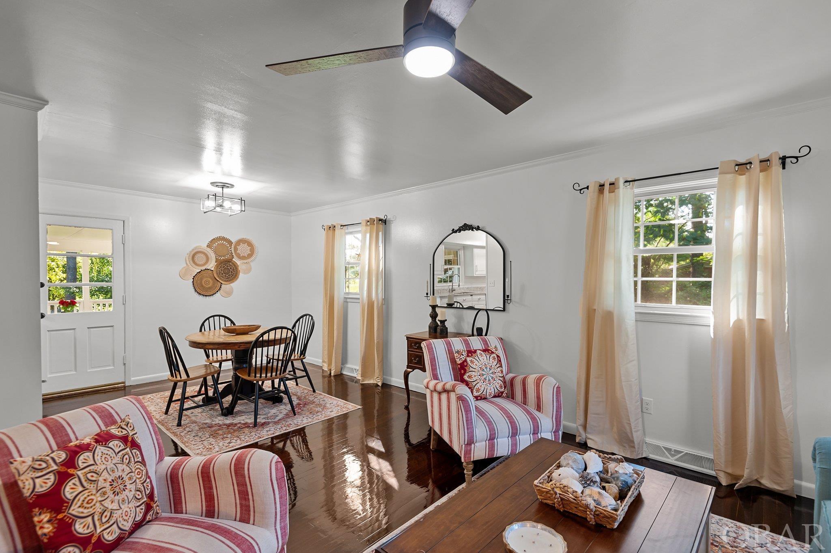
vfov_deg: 73.7
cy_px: 276
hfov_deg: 96.8
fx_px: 369
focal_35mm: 16
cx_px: 416
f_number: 4
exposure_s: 1/25
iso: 400
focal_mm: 16
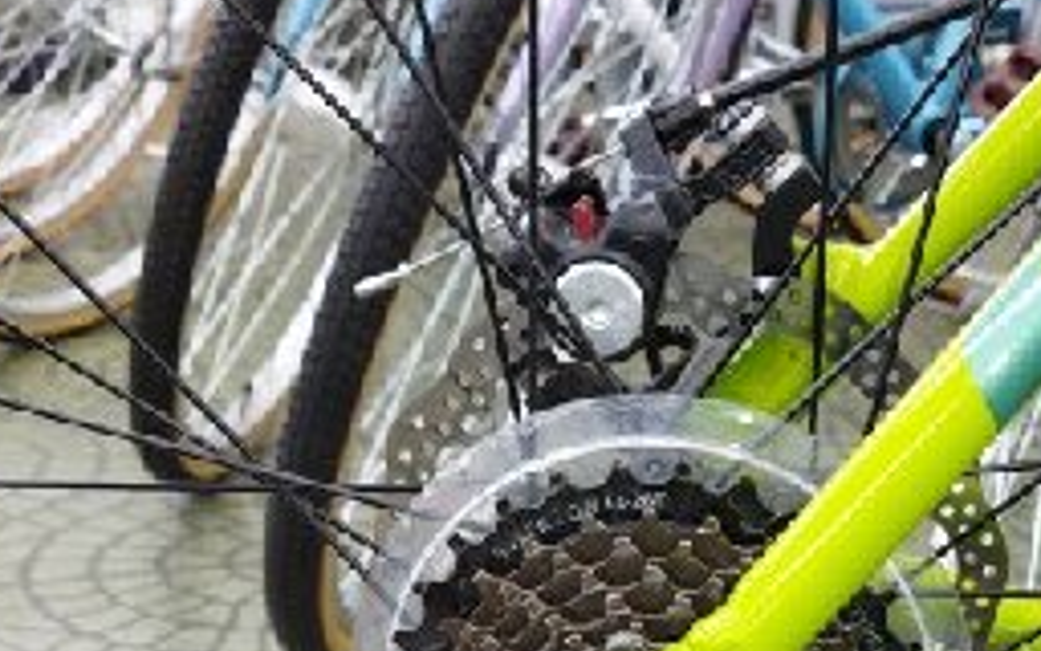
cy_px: 785
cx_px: 834
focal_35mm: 67
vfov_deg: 18.4
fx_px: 1901
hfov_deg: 29.9
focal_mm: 4.71
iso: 145
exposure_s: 1/60
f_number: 1.79
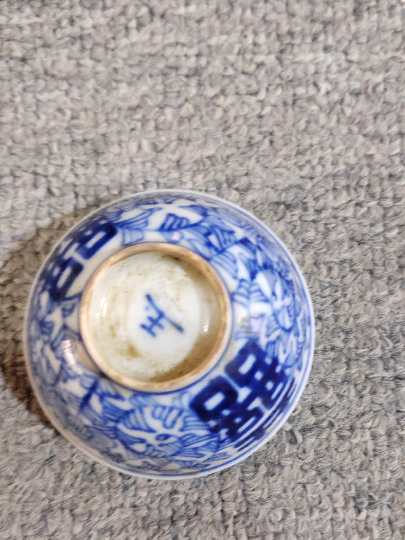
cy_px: 352
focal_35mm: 45
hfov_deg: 31.8
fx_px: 702
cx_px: 281
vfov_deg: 41.6
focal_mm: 6.14
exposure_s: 1/50
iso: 6400
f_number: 1.8
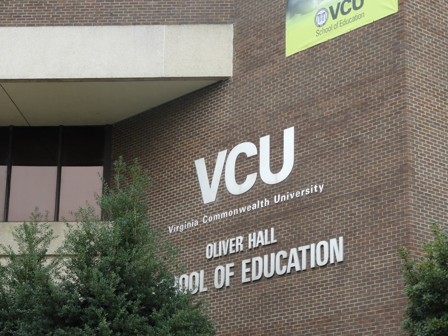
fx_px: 1229
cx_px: 224
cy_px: 168
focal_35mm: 95
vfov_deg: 15.6
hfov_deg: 20.7
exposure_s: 1/60
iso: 160
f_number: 4.8
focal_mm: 17
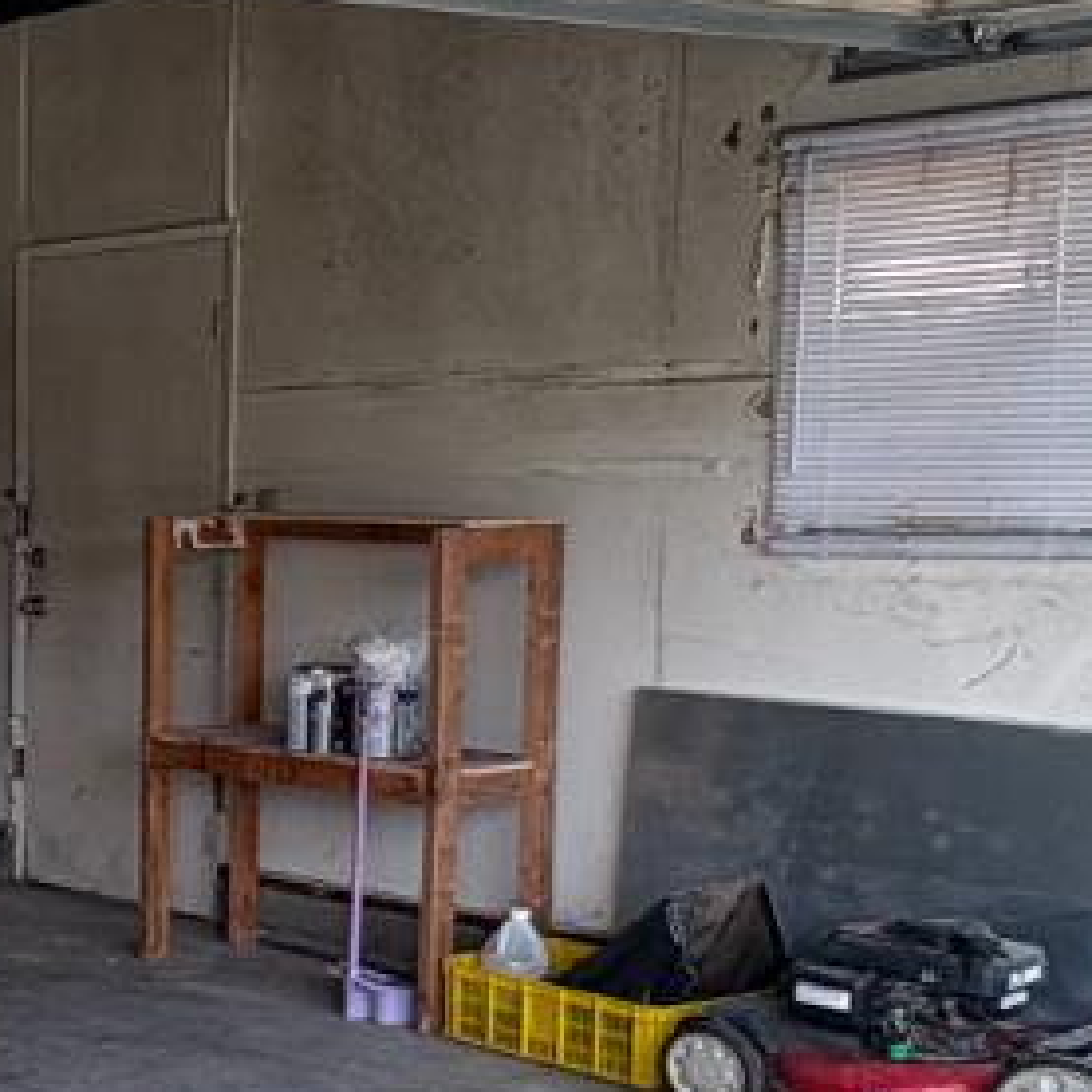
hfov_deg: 21.0
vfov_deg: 25.6
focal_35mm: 67
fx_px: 2391
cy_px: 716
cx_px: -631
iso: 64
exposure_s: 1/145
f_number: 2.2
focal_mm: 2.22
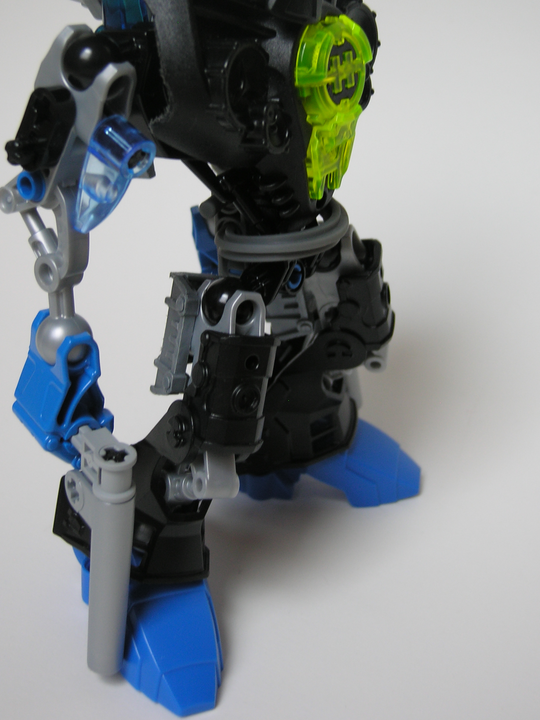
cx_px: 258
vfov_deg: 35.2
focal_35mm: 54
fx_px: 1123
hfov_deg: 27.0
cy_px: 238
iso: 50
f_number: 3.2
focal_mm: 10
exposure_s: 1/4.9
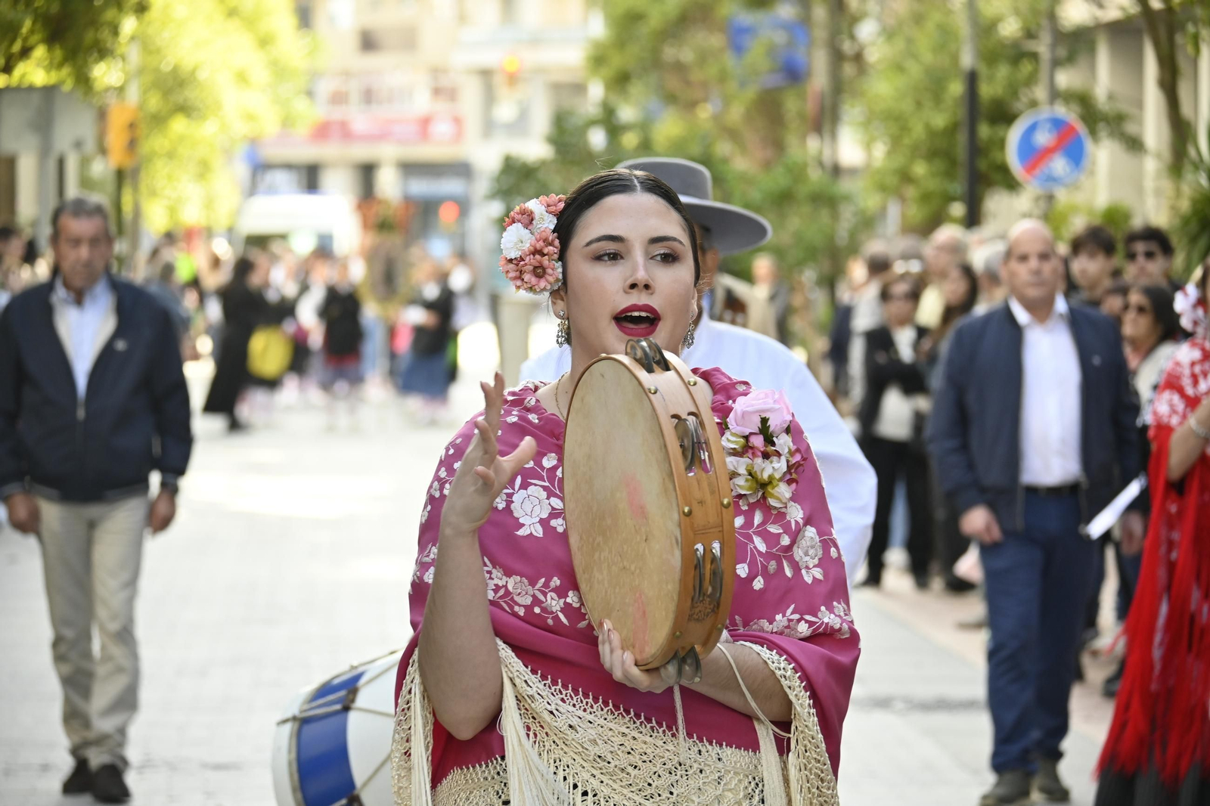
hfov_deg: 13.0
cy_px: 403
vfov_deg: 8.7
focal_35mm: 158
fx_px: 5292
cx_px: 605
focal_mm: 105
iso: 640
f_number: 5.6
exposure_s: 1/250
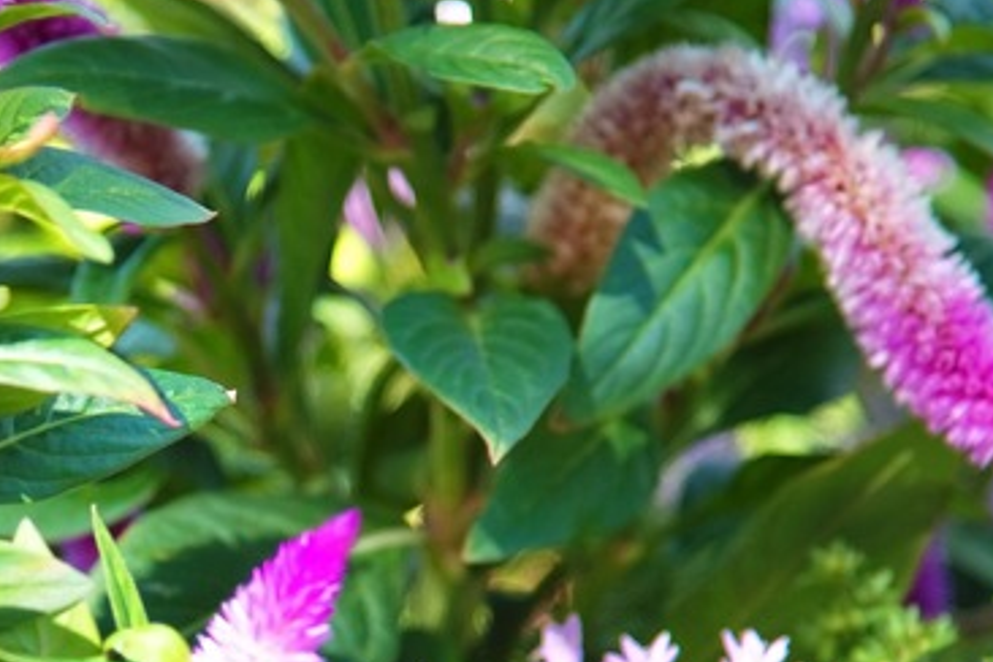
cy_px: 556
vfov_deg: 3.3
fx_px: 11584
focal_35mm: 420
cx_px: 149
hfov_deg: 4.9
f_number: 4
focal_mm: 120
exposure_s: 1/250
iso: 280
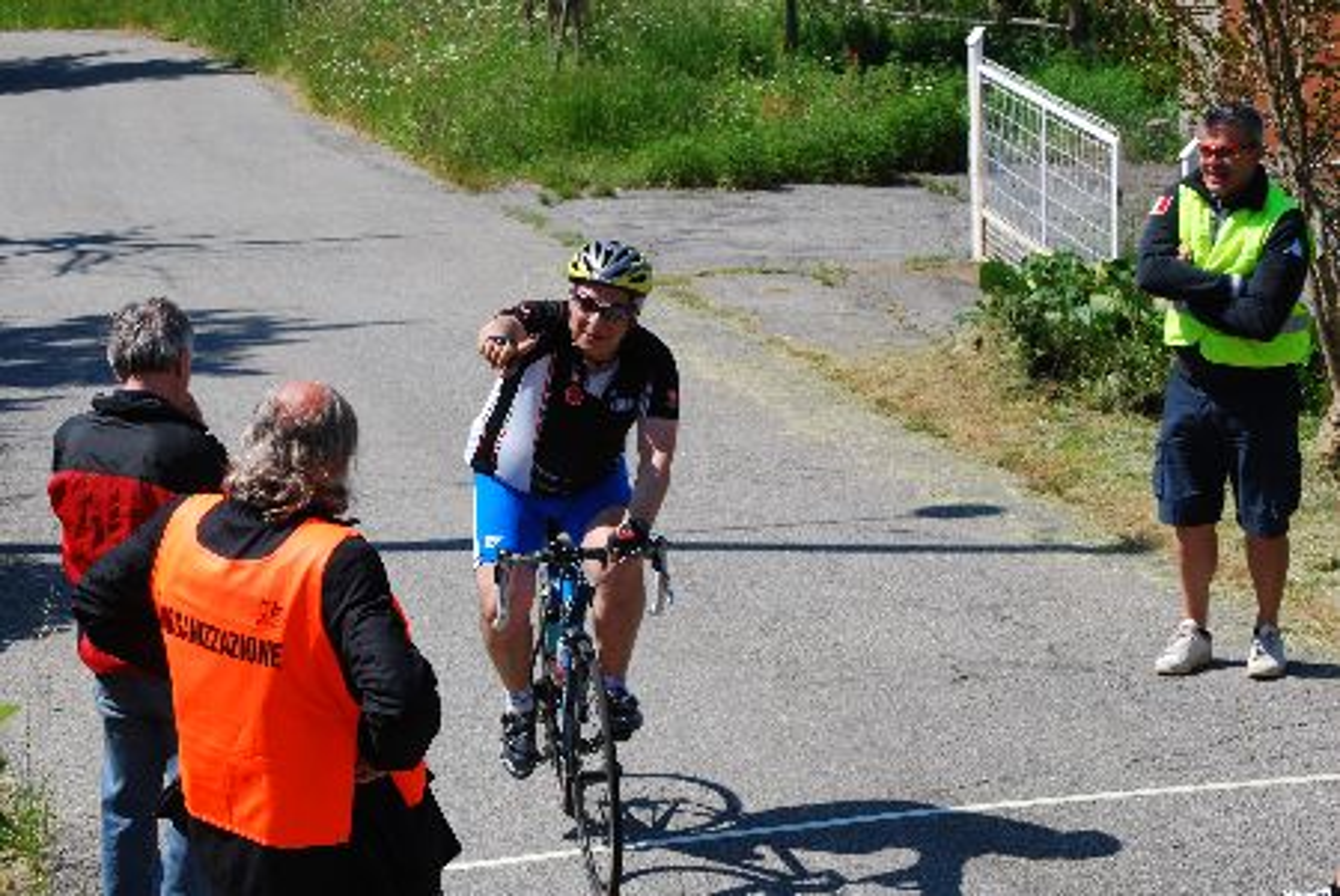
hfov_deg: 20.0
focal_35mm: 102
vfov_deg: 13.5
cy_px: 448
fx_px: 3800
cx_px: 670
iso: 100
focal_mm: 68
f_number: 10
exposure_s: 1/125
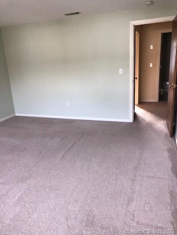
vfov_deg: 63.4
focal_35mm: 28
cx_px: 88
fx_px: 191
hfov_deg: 49.7
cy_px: 118
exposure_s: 1/120
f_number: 1.8
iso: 100
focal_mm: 3.99
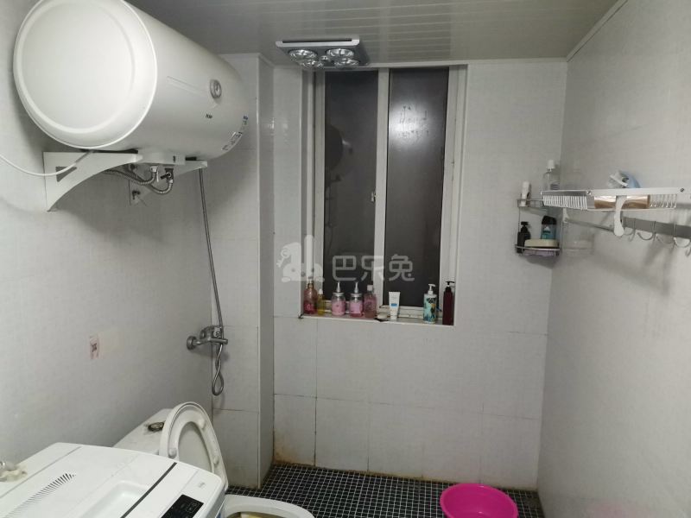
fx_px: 519
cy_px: 259
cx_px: 346
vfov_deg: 53.1
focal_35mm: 26
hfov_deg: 67.3
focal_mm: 4.75
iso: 640
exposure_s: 1/33.3
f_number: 1.8
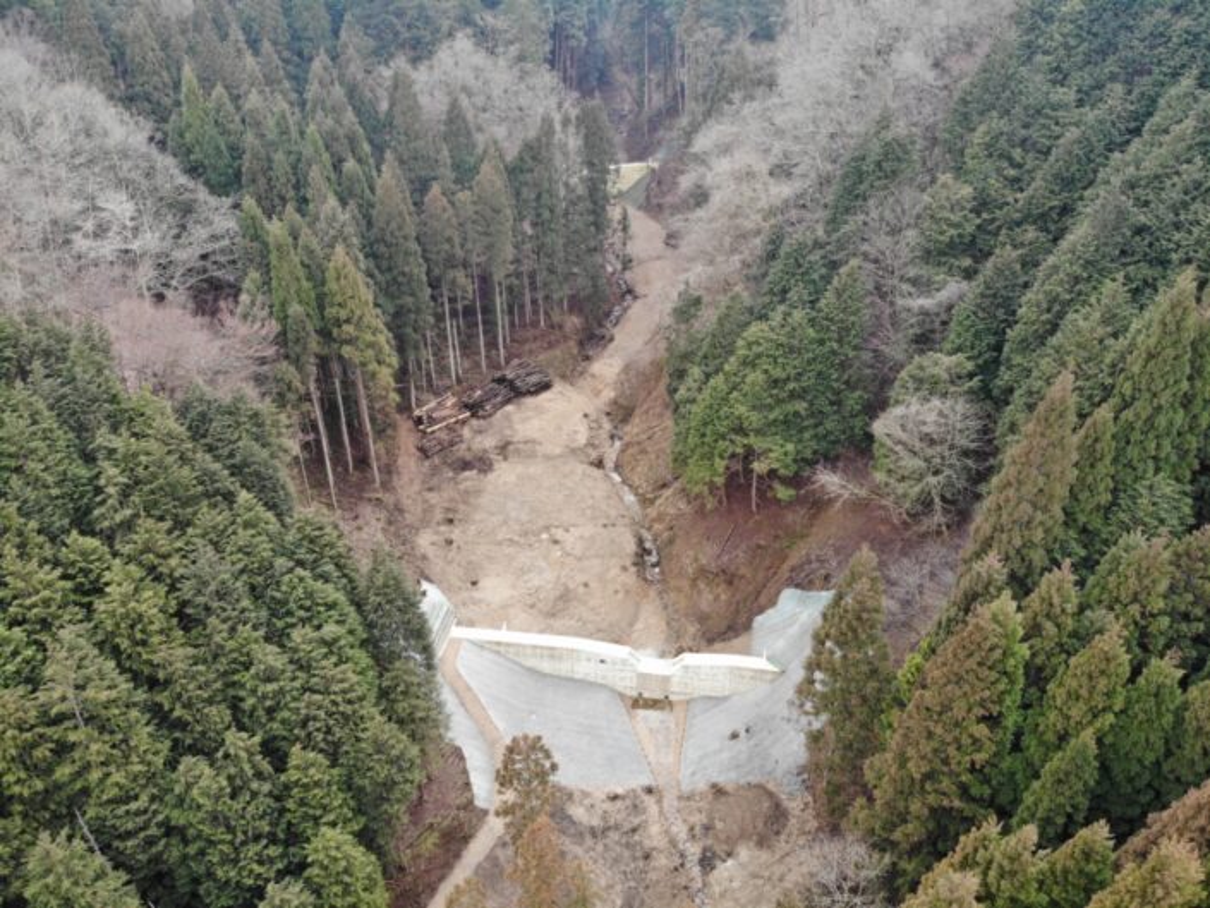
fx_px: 839
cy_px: 454
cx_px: 605
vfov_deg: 56.8
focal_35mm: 24
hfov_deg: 71.6
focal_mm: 4.5
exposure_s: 1/30
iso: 200
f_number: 2.8
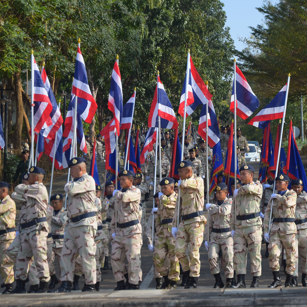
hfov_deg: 18.1
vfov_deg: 18.1
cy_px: 153
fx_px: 963
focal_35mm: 96
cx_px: 193
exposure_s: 1/2000
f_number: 5
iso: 640
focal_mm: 50
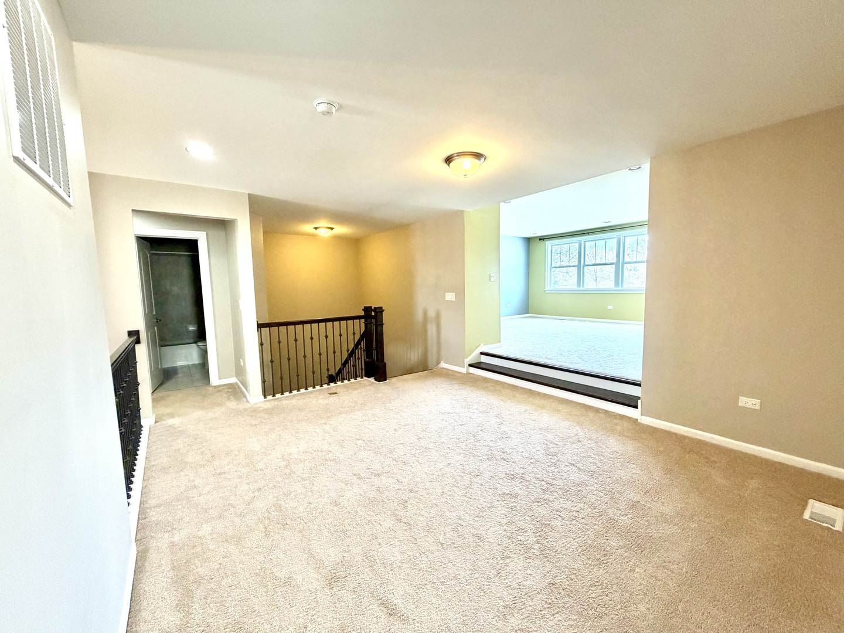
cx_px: 422
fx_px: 341
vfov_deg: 85.7
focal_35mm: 14
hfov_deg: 102.1
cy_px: 316
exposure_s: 1/120
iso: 320
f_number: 2.2
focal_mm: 2.22
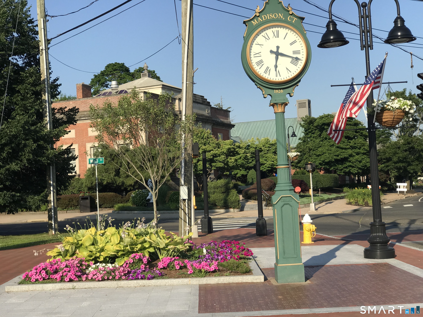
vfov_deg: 25.7
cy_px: 158
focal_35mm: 57
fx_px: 697
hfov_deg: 33.8
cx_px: 212
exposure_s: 1/651
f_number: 2.8
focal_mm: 6.6
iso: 20
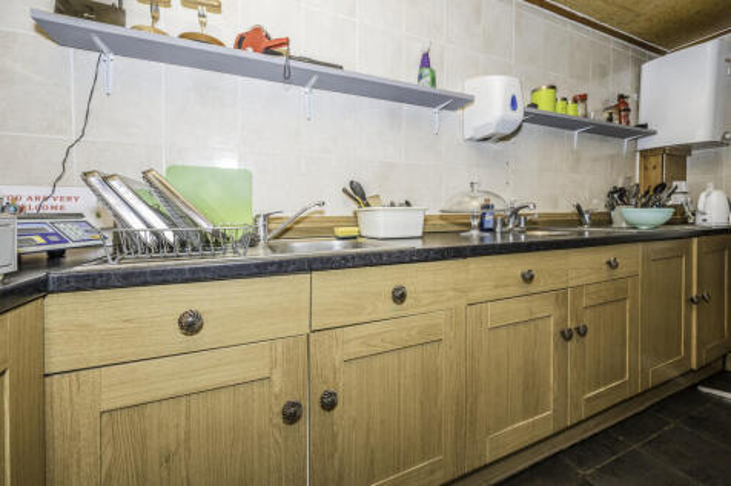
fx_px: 284
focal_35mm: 14
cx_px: 366
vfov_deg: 81.2
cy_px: 243
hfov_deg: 104.3
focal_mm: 14
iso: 500
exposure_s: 1/125
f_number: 7.1
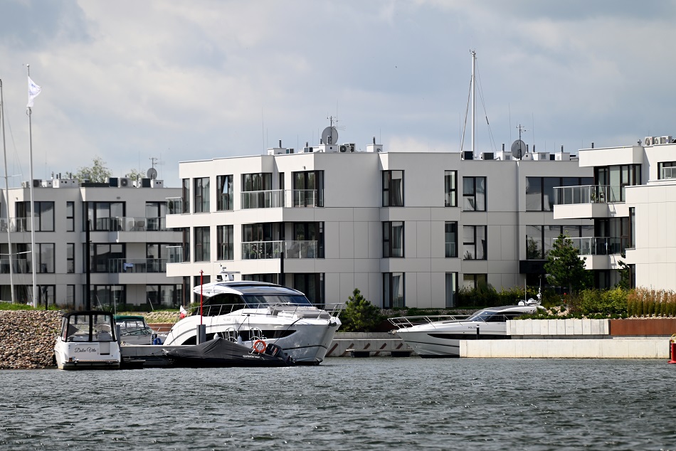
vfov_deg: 4.6
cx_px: 338
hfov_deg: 6.9
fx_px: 5635
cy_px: 226
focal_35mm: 300
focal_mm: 300
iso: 100
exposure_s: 1/500
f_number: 5.6
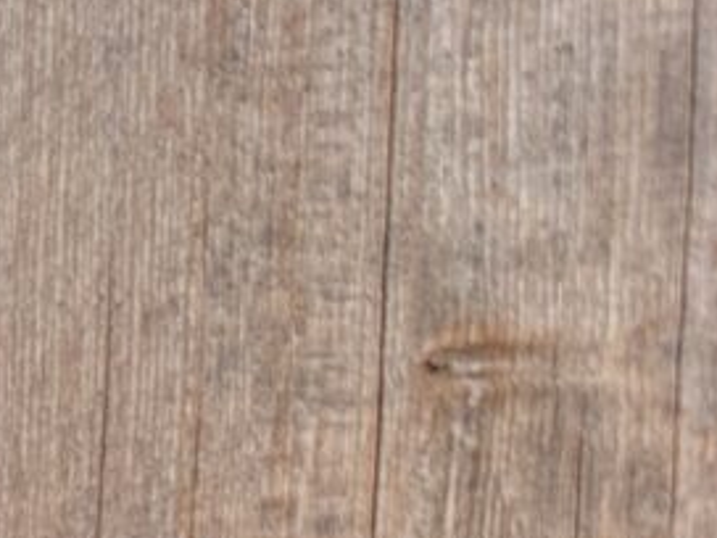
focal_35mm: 113
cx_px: -709
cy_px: 831
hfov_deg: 14.5
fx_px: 2341
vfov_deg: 12.4
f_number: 1.78
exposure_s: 1/3472
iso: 80
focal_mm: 6.86
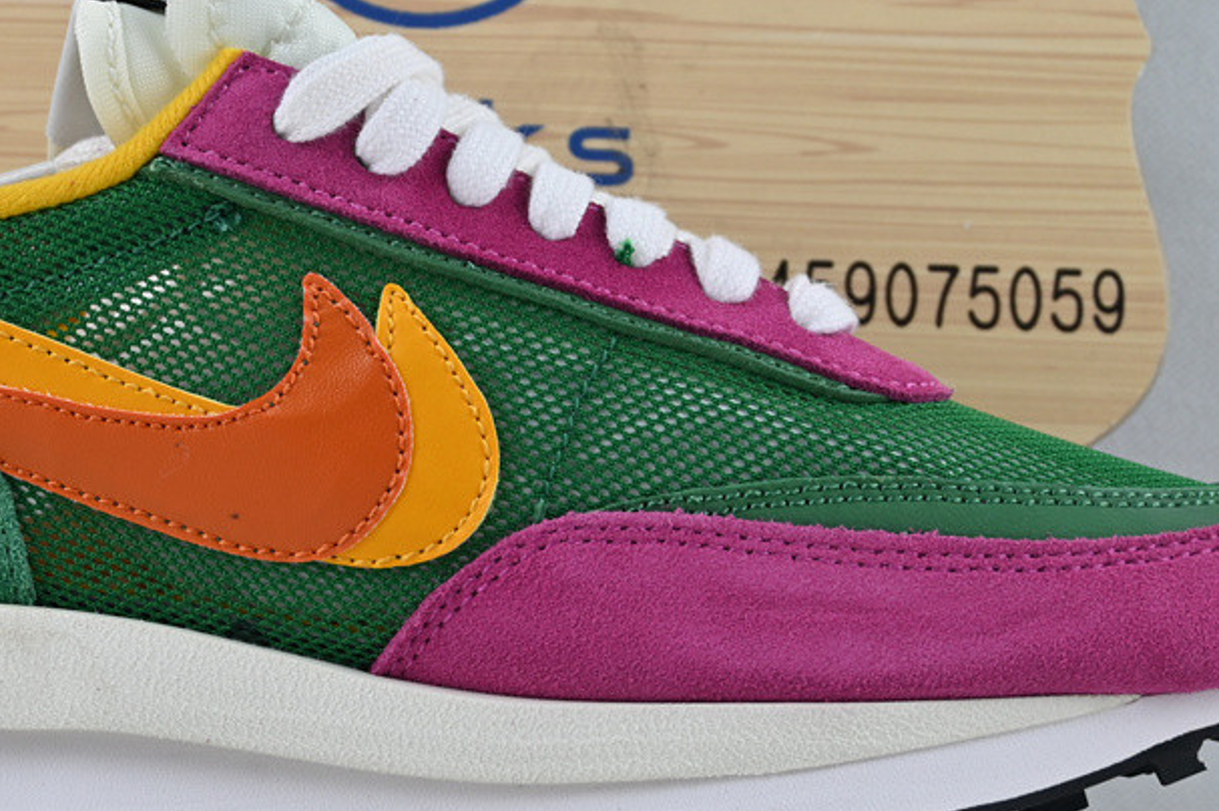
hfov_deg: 22.3
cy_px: 412
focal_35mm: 90
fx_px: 3062
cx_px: 331
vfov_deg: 15.1
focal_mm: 30.5
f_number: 4.8
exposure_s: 1/80
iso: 100
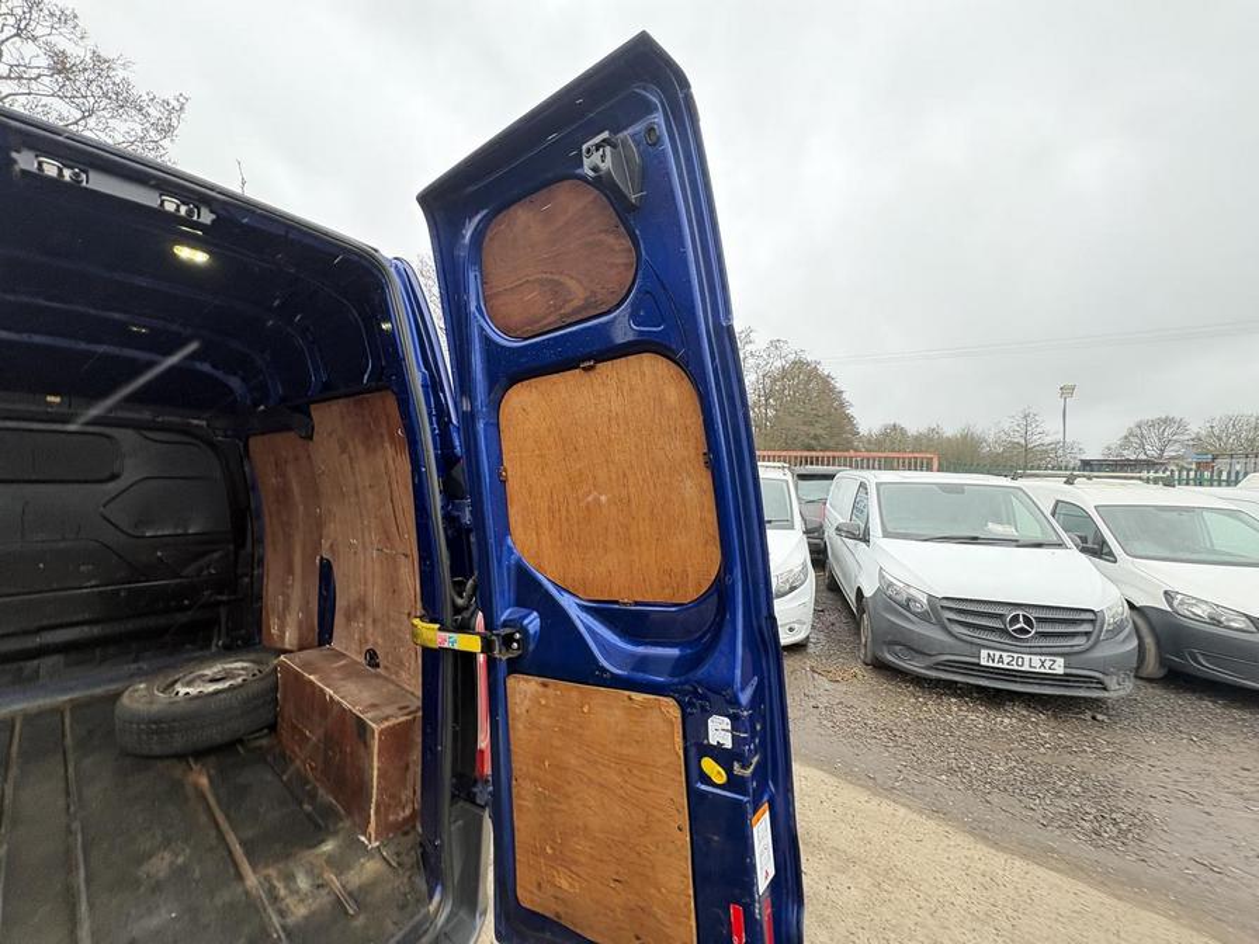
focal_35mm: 14
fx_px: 509
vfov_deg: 85.7
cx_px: 630
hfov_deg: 102.1
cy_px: 472
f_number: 2.2
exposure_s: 1/99
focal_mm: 2.22
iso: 125
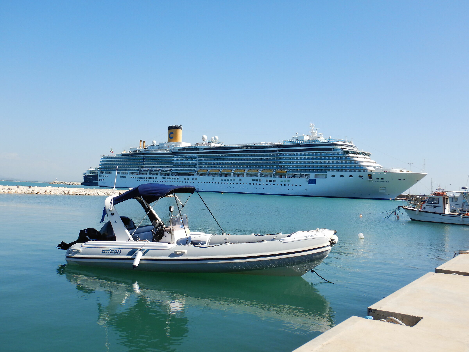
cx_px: 234
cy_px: 176
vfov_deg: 45.4
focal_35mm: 31
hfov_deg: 58.4
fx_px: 420
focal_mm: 5.6
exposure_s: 1/800
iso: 125
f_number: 4.2
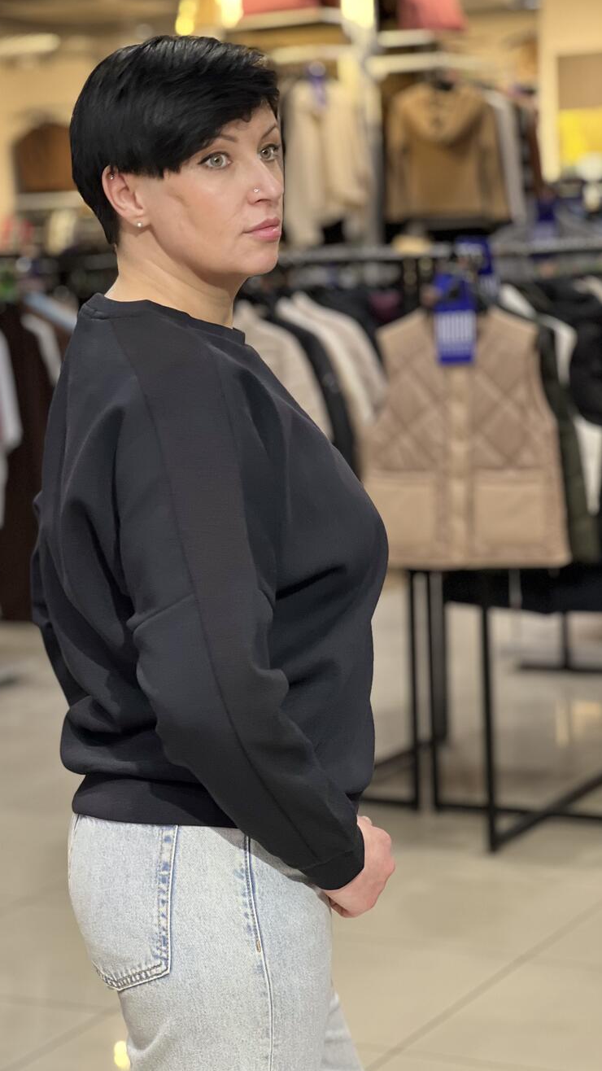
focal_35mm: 85
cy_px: 539
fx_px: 2413
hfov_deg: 14.2
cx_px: 198
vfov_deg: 25.0
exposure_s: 1/33
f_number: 2.8
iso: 160
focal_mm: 9
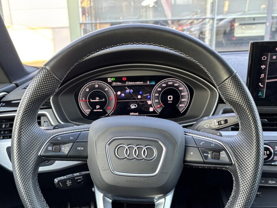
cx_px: 127
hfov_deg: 48.9
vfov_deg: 37.2
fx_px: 304
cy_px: 143
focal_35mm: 38
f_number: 1.6
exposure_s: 1/51
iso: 125
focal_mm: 5.96
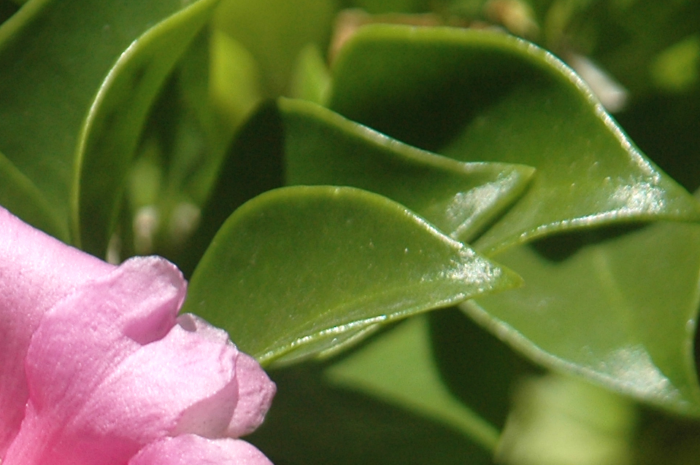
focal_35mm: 461
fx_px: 8957
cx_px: 39
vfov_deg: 3.0
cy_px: 702
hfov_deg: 4.5
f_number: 8
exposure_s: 1/1000
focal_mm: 98
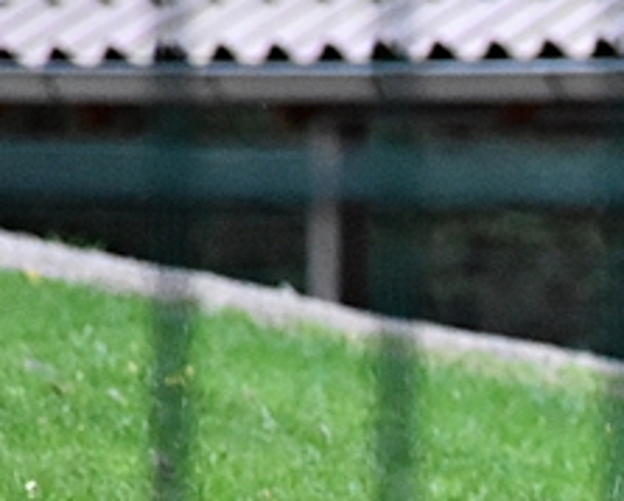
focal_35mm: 904
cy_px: 668
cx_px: 1172
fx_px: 16717
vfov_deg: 1.7
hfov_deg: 2.1
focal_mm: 140
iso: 4000
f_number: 5.6
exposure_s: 1/500
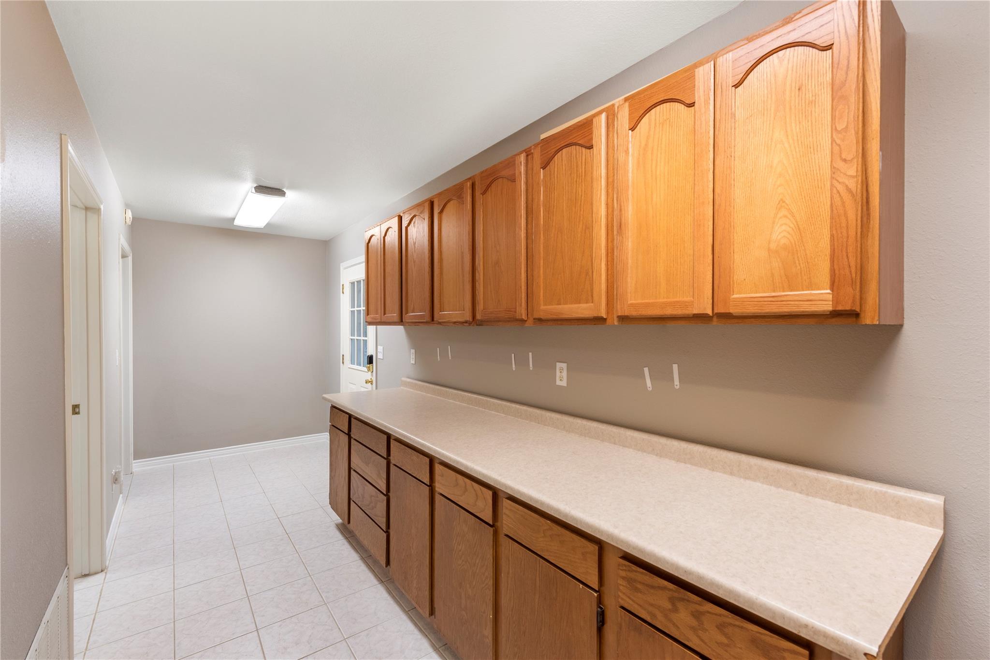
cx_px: 495
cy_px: 330
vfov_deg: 73.8
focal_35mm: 16
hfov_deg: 96.7
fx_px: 440
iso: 400
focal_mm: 16
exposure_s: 1/10
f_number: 8
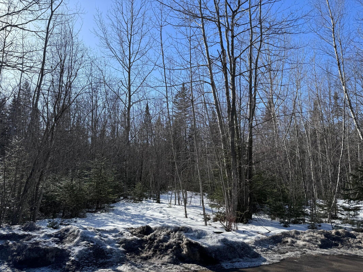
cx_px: 182
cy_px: 136
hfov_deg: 71.6
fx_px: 252
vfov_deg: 56.8
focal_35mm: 24
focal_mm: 6.86
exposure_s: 1/3597
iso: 80
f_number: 1.78
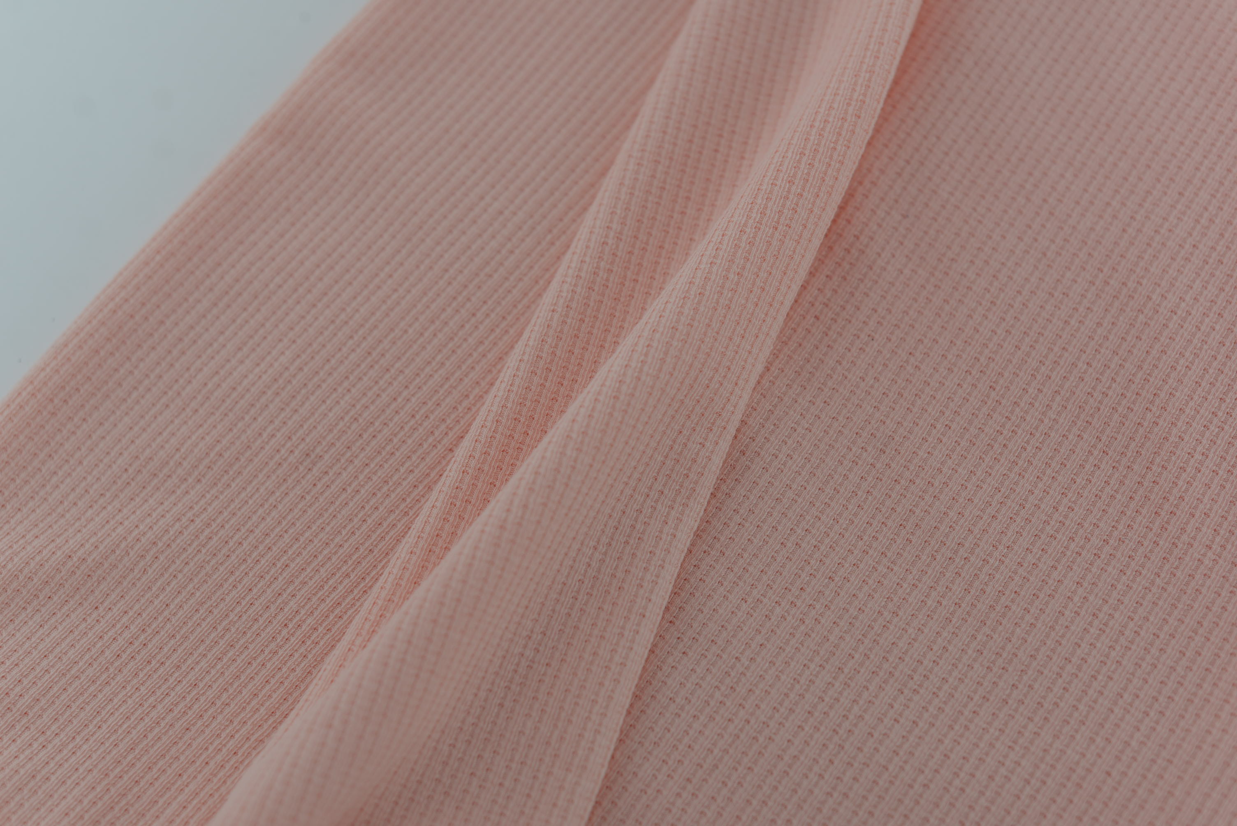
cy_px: 413
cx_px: 618
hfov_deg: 39.6
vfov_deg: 27.0
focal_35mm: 50
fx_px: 1719
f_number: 3.5
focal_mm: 50
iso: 100
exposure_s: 1/320
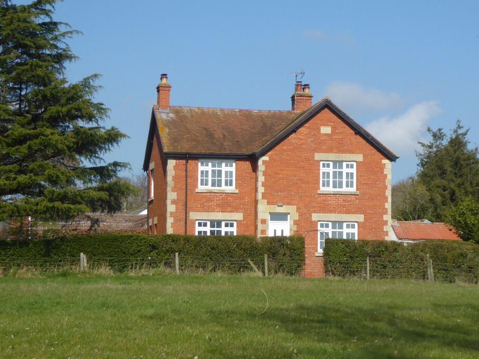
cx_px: 253
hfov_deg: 20.9
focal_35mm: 94
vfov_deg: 15.7
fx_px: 1301
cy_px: 197
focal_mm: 15
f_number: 4.8
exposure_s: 1/640
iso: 100
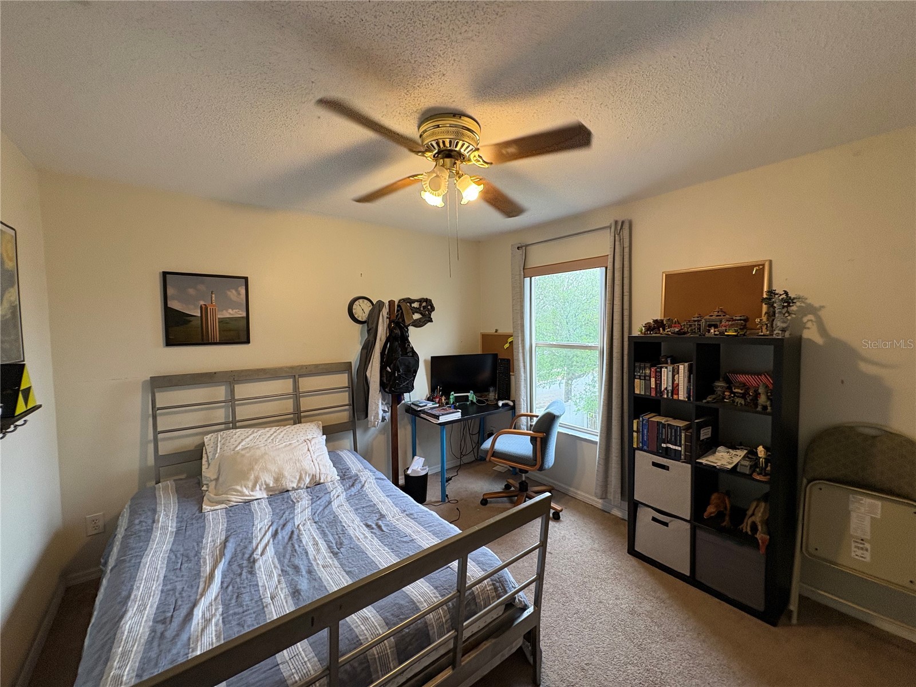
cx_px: 458
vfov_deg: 85.7
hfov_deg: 102.1
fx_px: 370
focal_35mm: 14
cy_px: 344
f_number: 2.2
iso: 160
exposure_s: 1/60
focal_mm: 2.22
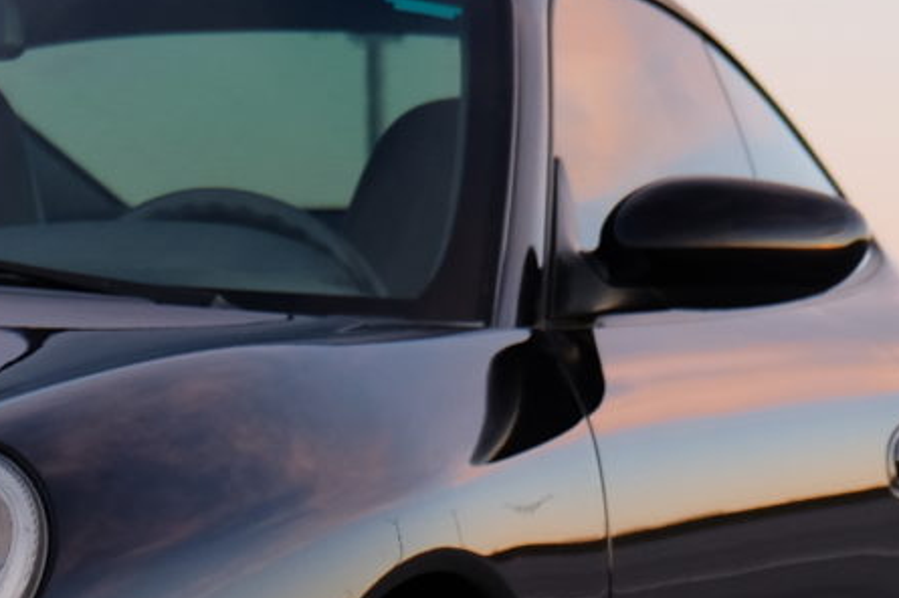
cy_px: 466
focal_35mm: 198
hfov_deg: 10.2
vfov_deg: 6.9
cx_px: -287
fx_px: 4941
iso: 400
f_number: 3.2
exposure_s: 1/125
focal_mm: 28.9
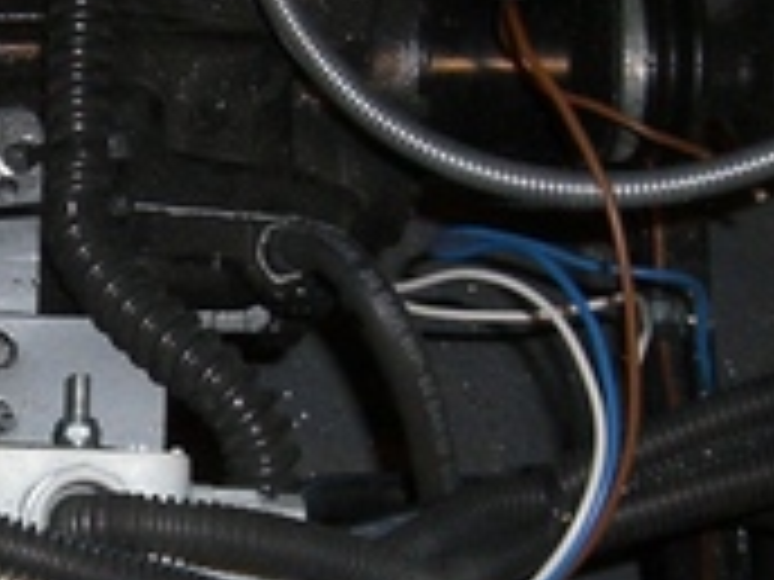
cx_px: 104
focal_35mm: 141
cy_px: 405
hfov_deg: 13.9
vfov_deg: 10.5
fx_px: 3153
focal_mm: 6.2
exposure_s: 1/60
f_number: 2.7
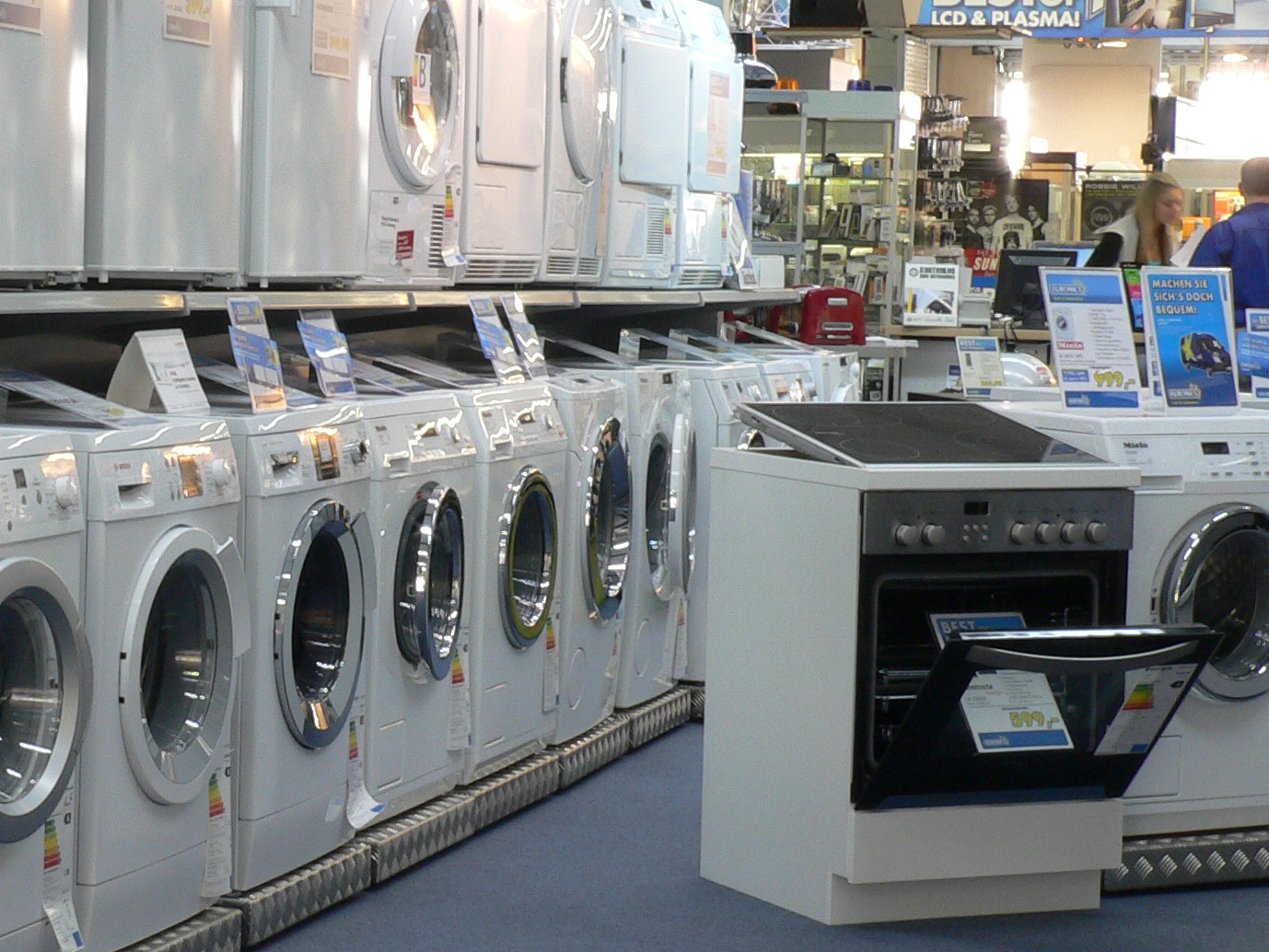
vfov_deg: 16.2
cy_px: 419
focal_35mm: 91
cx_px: 387
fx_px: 3337
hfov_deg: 21.4
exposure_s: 1/2
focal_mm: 8.2
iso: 100
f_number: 8
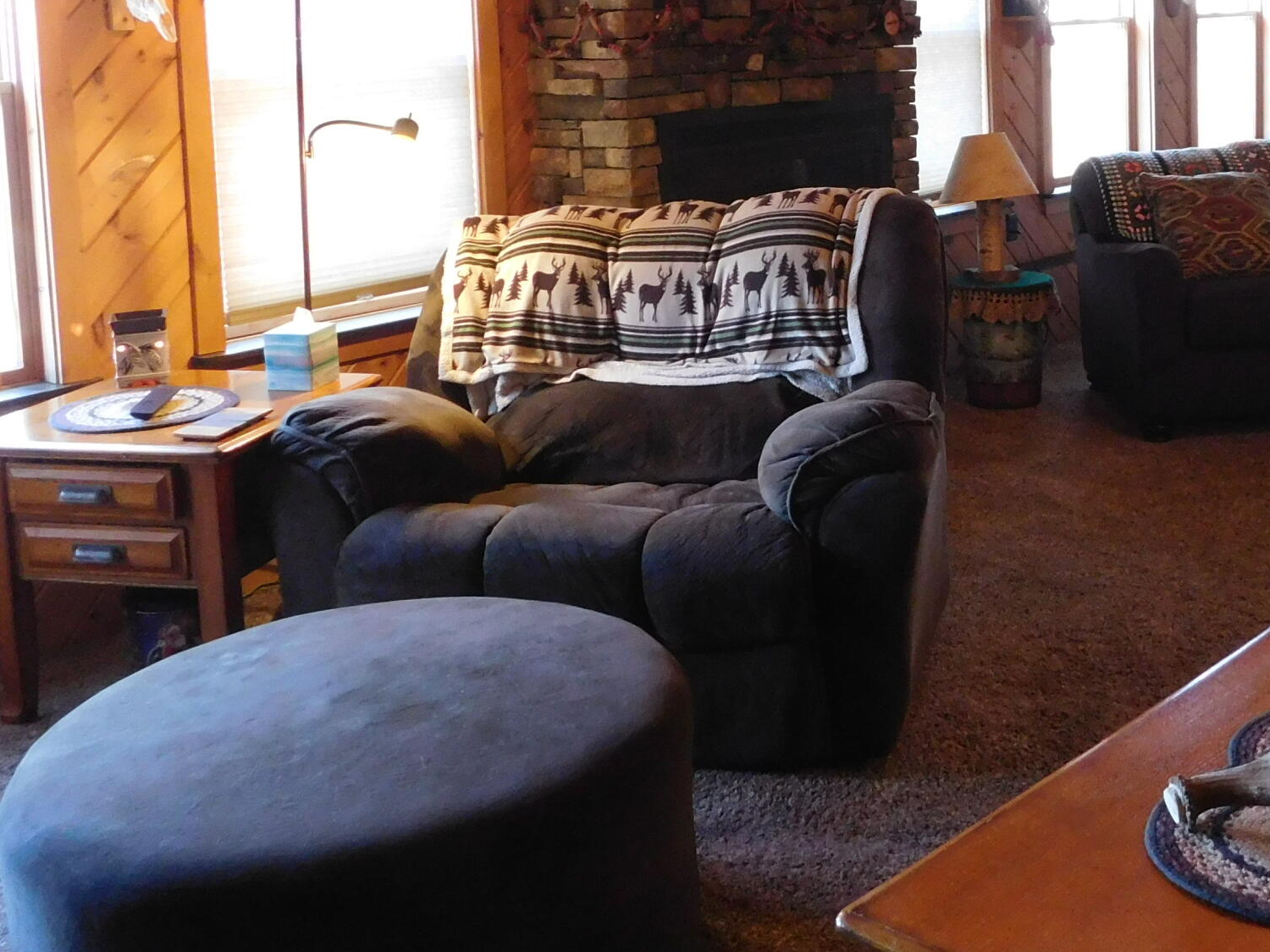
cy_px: 161
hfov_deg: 40.3
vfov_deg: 30.6
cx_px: 917
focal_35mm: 46
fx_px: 1688
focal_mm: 4
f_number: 3
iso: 400
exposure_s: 1/25
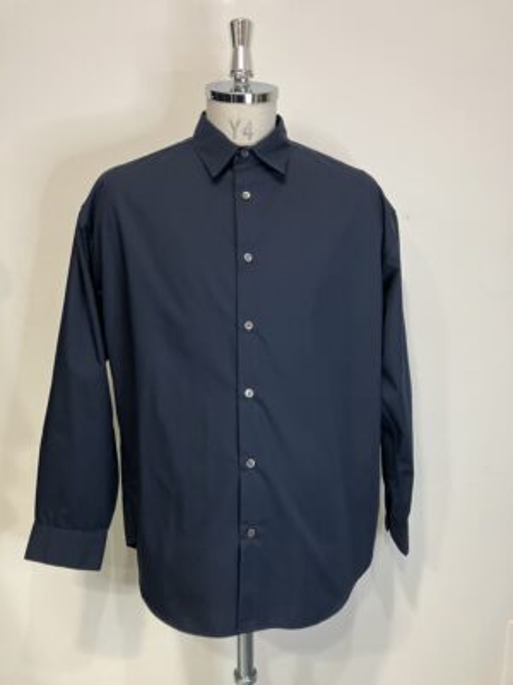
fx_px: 553
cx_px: 256
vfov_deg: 63.4
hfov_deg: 49.7
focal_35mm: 28
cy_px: 342
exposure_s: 1/50
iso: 160
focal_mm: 3.99
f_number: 1.8
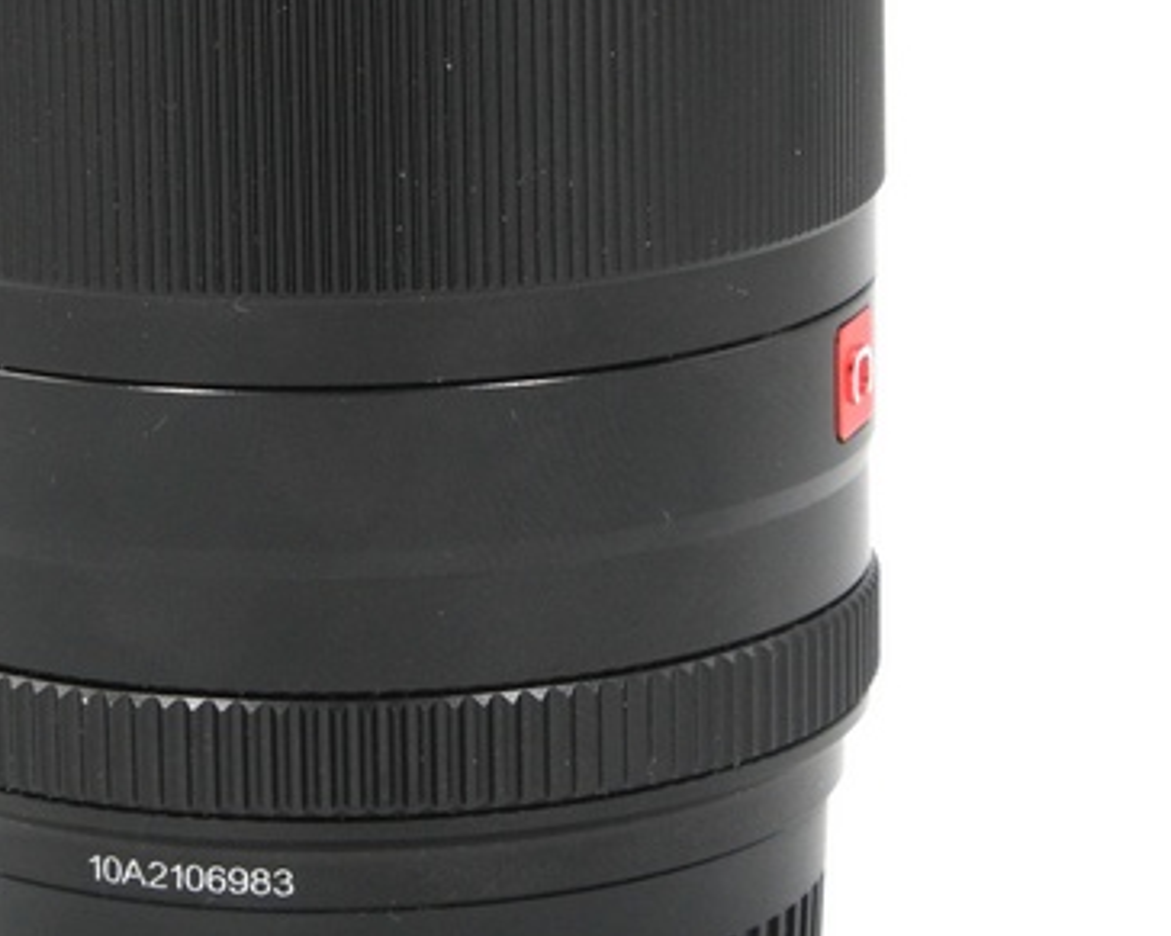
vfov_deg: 7.2
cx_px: 331
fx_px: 7415
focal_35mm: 214
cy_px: 269
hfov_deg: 9.0
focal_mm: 55
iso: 800
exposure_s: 1/125
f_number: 14
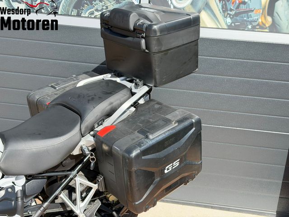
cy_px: 108
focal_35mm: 48
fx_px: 401
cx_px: 144
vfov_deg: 30.3
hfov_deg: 39.7
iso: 100
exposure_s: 1/1883
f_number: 1.78
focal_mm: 6.76
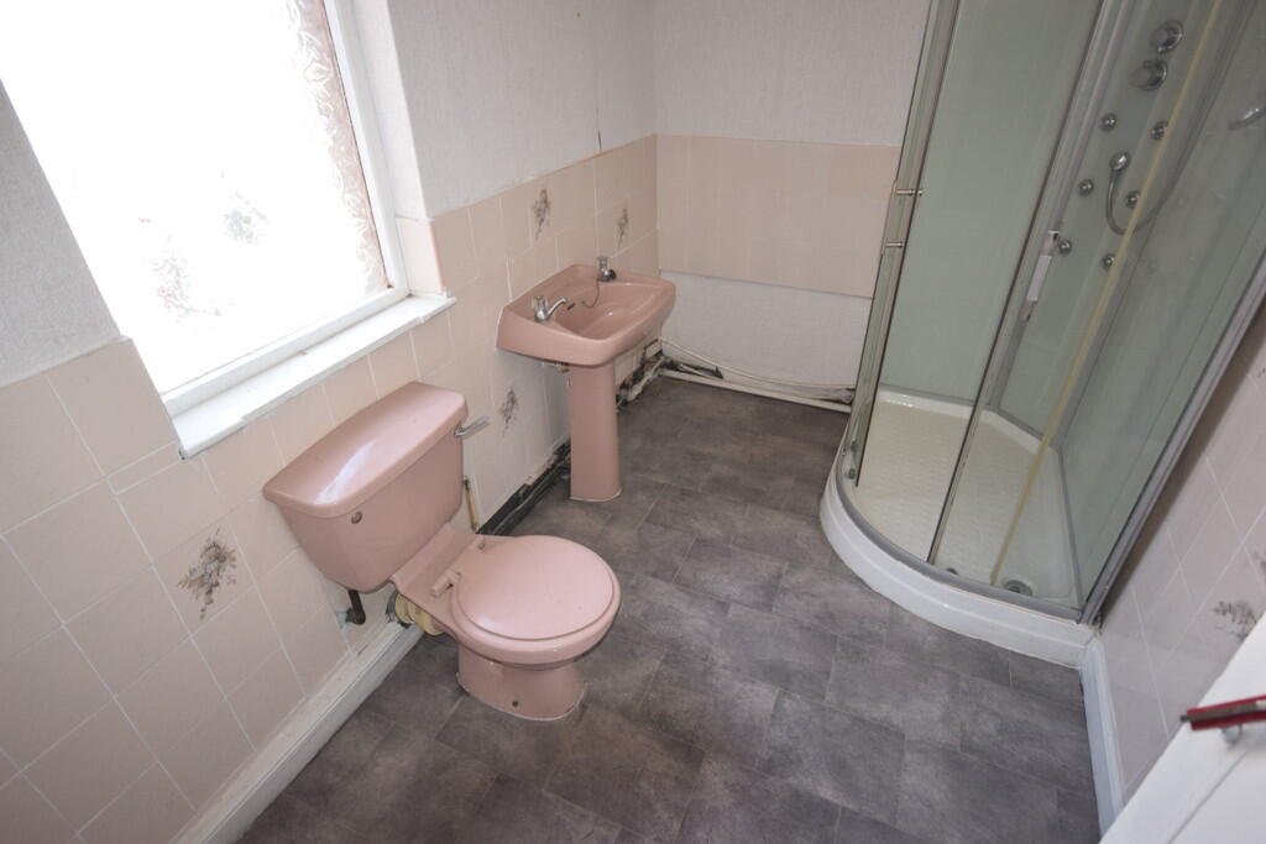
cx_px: 633
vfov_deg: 63.2
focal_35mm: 20
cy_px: 422
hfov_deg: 85.4
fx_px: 686
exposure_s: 1/100
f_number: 5
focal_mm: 13
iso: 800
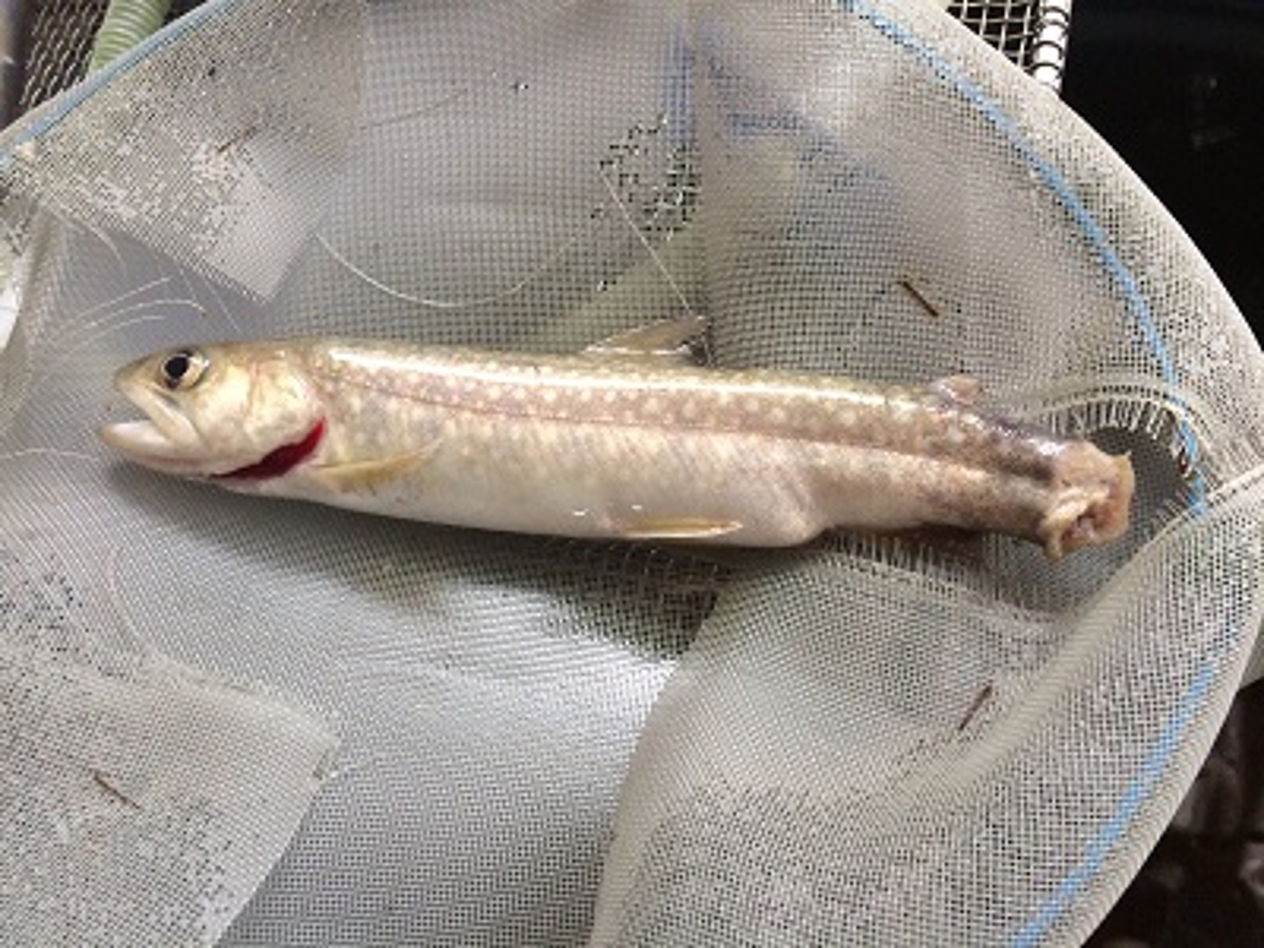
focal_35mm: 29
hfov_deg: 61.7
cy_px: 474
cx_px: 632
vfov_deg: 48.2
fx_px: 1059
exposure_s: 1/30
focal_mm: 4.15
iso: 160
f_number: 2.2
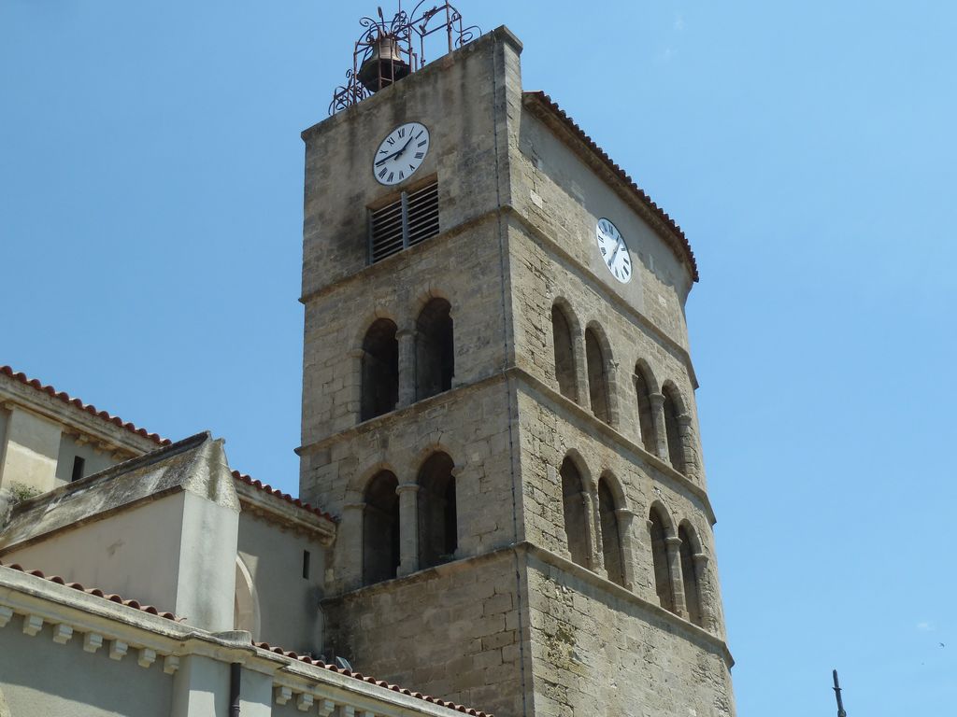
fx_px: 1327
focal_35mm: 48
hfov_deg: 39.7
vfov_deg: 30.3
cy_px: 358
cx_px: 478
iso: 80
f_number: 4.5
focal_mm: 7.9
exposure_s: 1/400
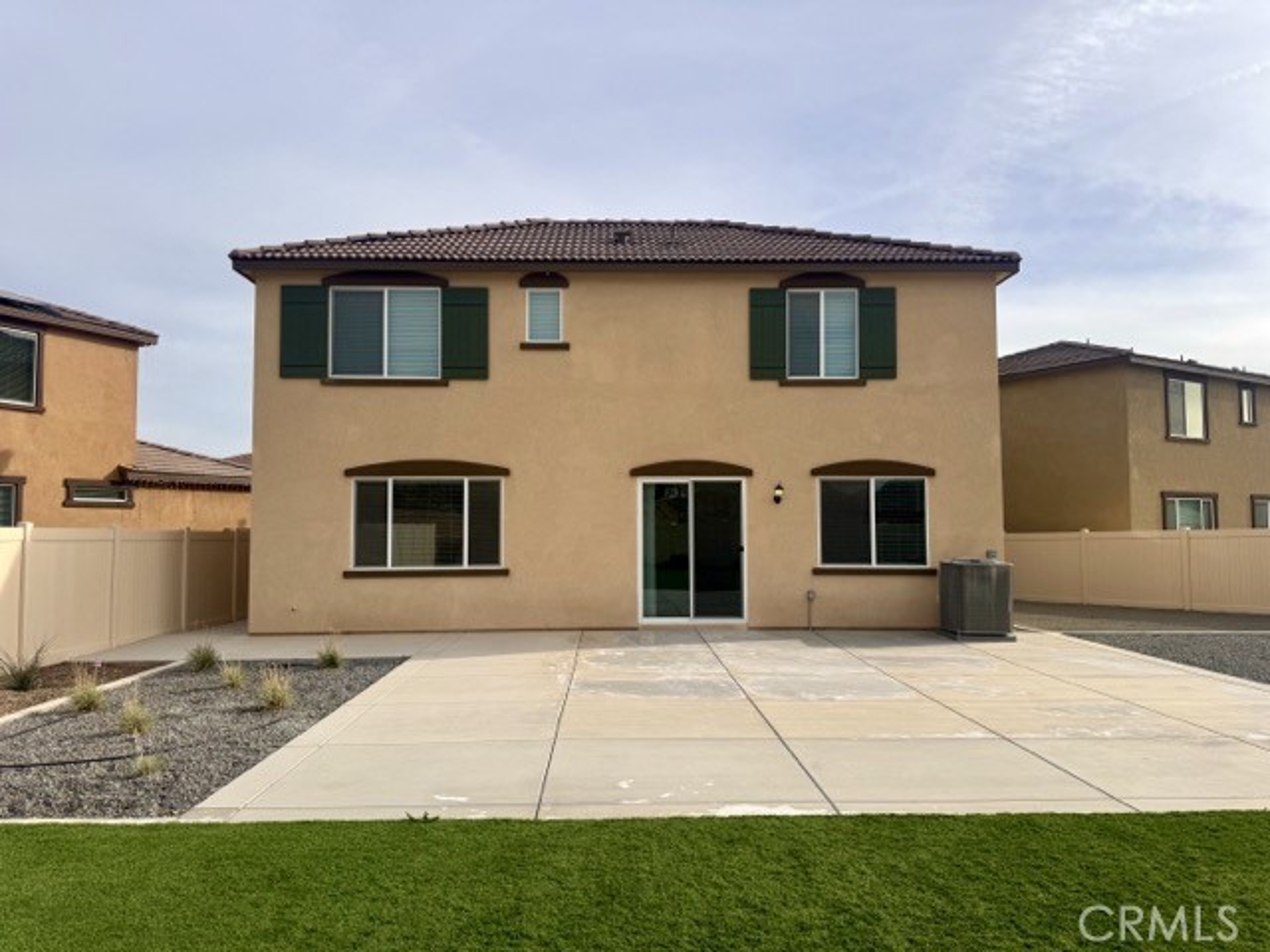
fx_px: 881
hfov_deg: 71.6
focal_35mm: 24
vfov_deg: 56.8
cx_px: 635
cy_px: 476
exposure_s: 1/6410
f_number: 1.78
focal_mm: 6.76
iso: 80
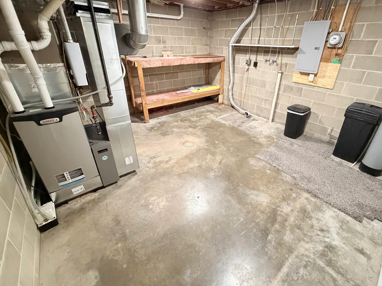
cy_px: 125
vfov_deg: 77.8
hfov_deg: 94.0
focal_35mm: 16
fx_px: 177
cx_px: 214
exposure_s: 1/60
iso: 1000
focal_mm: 2.22
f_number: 2.2
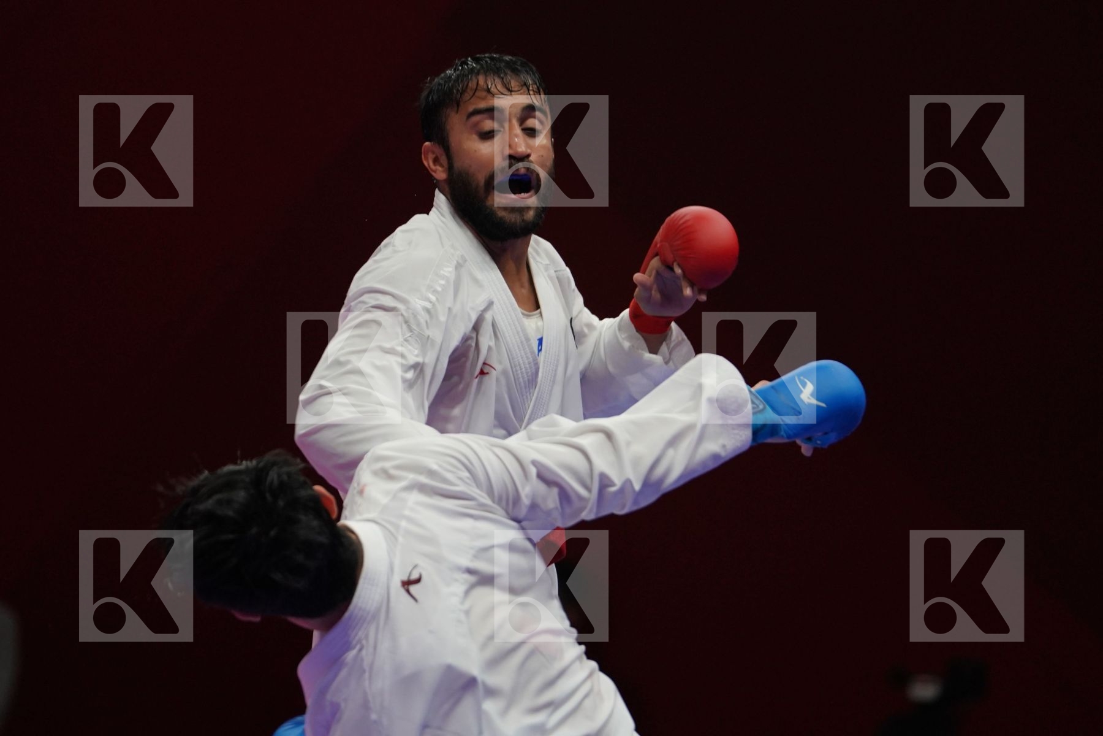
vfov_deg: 3.3
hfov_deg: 4.9
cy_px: 368
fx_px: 12867
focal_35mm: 420
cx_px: 552
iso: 1600
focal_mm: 280
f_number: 4
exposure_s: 1/1000
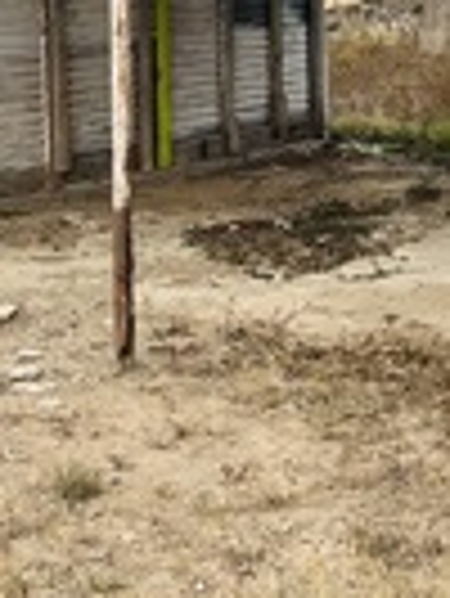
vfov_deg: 20.4
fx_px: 1627
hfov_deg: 15.7
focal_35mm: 94
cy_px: 54
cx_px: 270
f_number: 1.5
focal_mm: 5.7
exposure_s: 1/2571
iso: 50
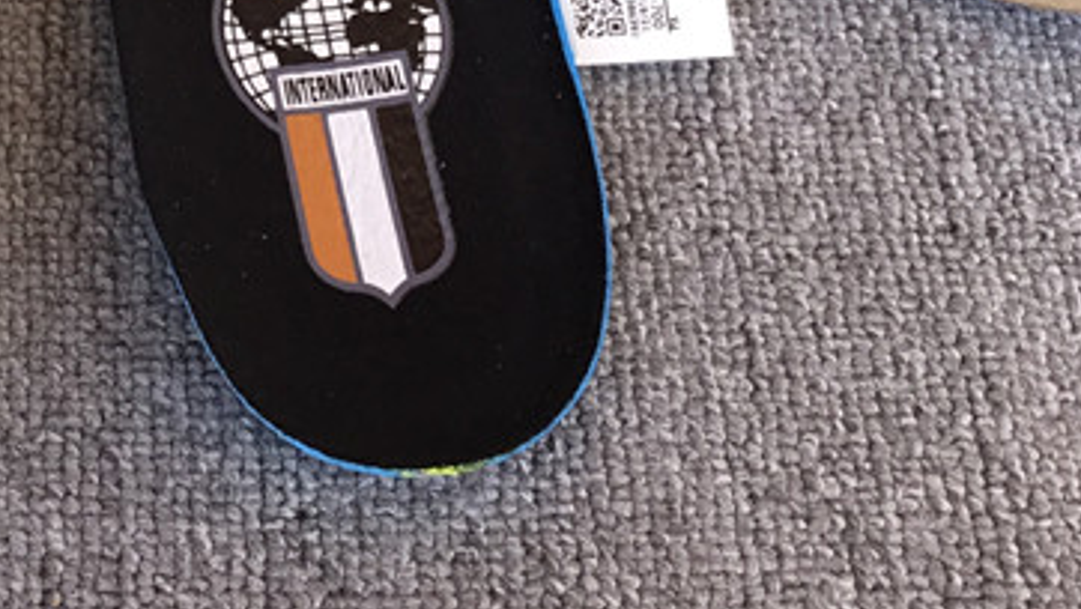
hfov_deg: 24.2
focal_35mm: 84
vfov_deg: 13.6
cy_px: -303
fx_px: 2409
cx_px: 6
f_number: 2.4
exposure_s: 1/100
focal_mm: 3.3
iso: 40
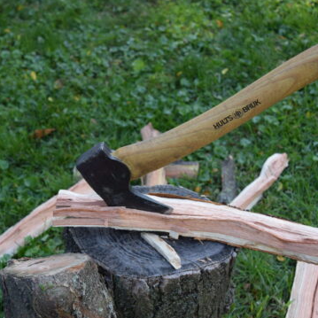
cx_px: 98
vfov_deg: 28.3
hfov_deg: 28.4
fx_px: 624
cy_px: 225
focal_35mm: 60
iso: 100
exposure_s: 1/100
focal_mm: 22
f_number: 4.5
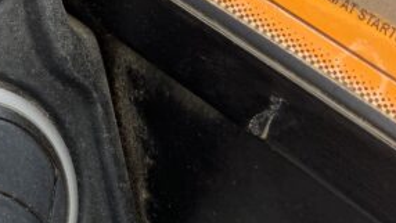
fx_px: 1187
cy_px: 125
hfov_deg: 17.3
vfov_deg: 10.7
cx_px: -174
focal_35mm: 113
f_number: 1.8
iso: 20
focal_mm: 3
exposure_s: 1/122
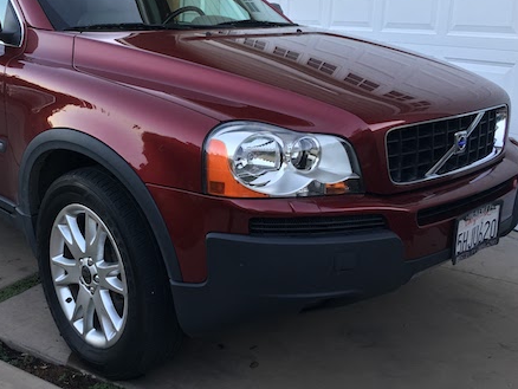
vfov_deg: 33.4
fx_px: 644
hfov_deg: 43.2
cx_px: 170
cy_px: 138
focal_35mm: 43
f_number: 2.2
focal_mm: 4.15
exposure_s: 1/40
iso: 25
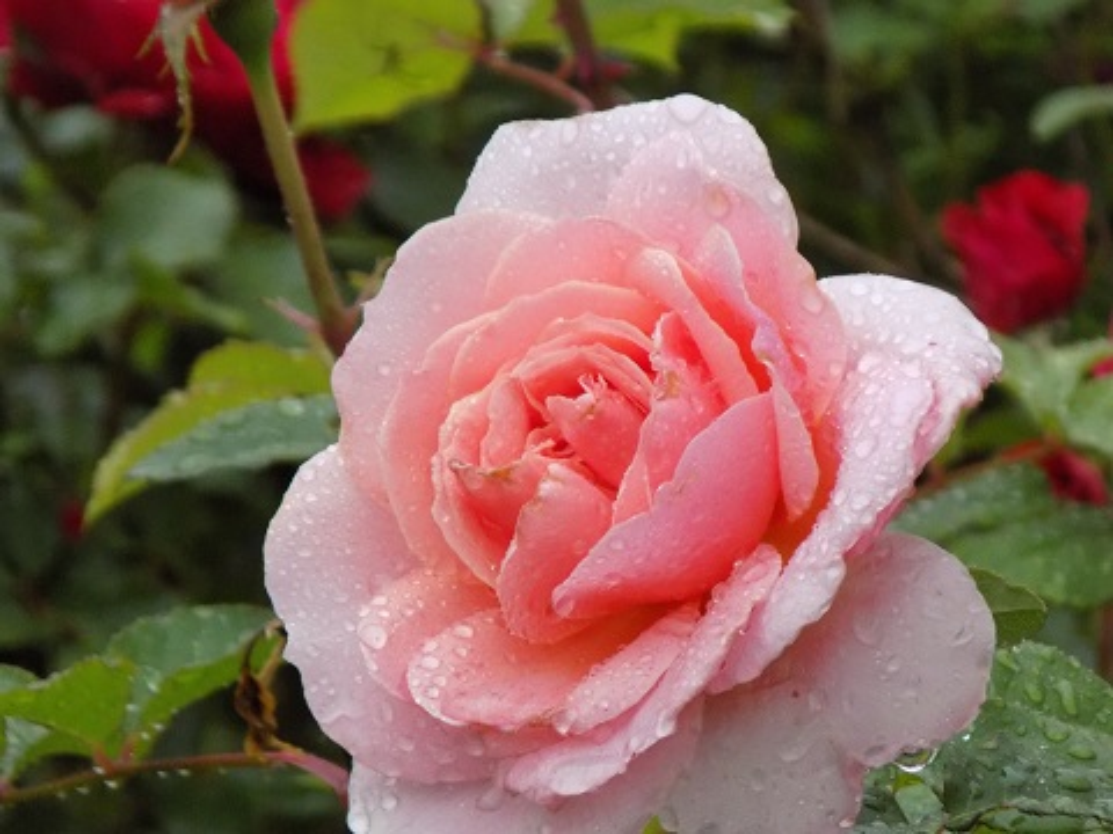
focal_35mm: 585
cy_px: 417
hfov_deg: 3.4
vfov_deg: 2.5
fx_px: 18809
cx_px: 556
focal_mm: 104
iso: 400
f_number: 5.9
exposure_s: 1/25
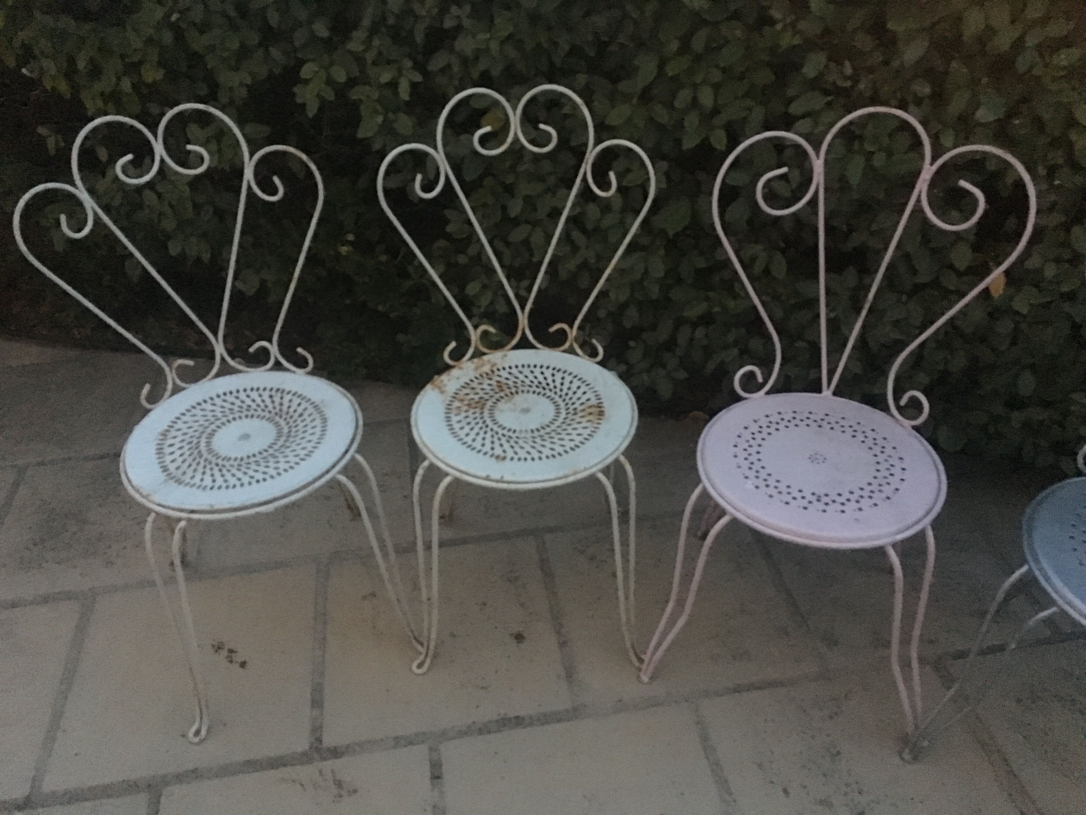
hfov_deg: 61.7
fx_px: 910
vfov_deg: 48.2
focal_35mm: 29
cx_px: 543
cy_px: 408
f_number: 2.2
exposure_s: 1/17
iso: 1000
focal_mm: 4.15
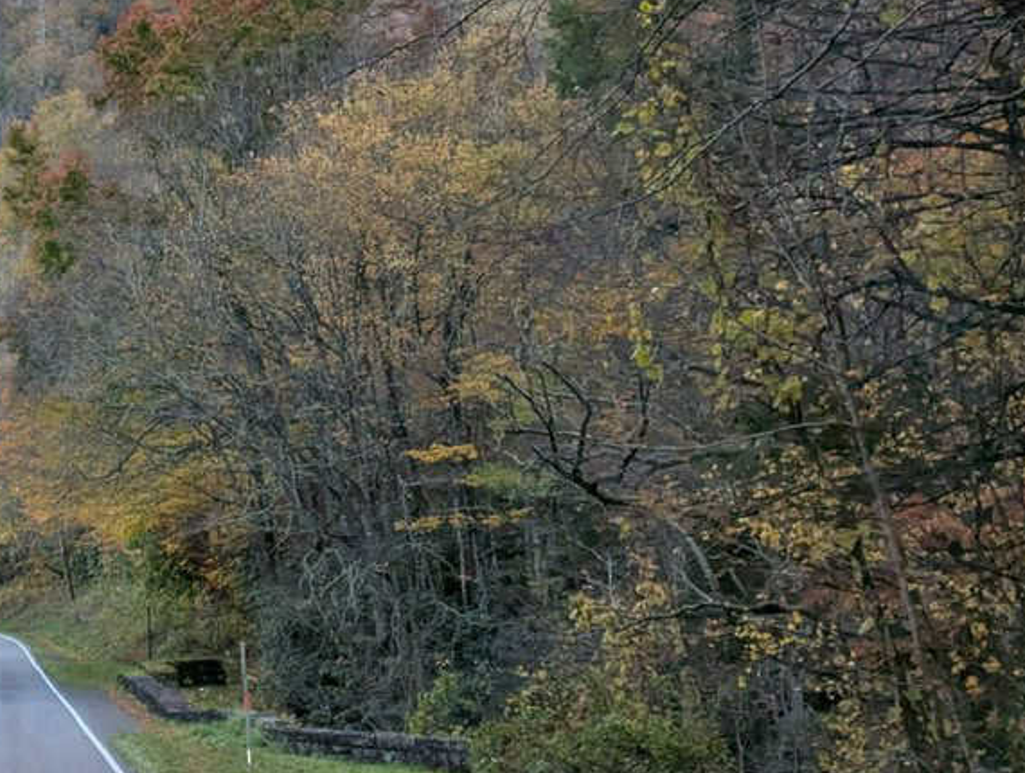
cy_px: 194
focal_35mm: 101
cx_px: -13
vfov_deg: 14.6
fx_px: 2997
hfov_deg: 18.9
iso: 46
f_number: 1.9
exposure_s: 1/204
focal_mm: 6.8
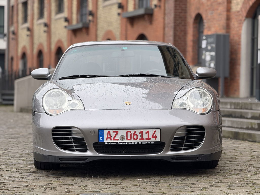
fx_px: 901
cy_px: 98
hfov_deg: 16.4
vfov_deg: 12.3
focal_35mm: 120
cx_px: 130
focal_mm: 15.66
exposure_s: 1/196
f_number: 2.8
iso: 50
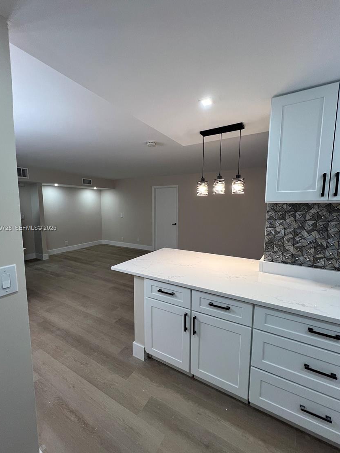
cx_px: 164
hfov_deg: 85.7
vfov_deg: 102.0
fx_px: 183
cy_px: 229
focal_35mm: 14
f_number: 1.8
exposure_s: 1/120
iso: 160
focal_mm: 1.57
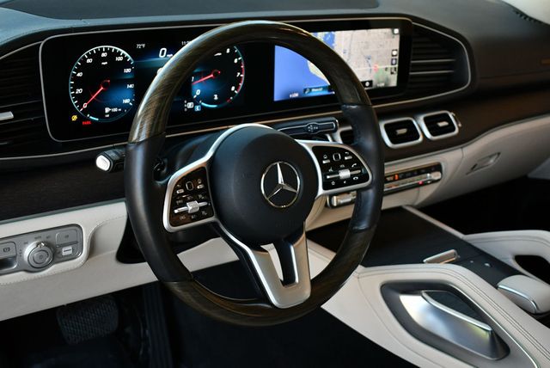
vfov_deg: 28.1
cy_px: 184
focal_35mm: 48
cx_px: 275
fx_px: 734
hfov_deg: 41.1
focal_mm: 24
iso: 560
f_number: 3.8
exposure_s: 1/250
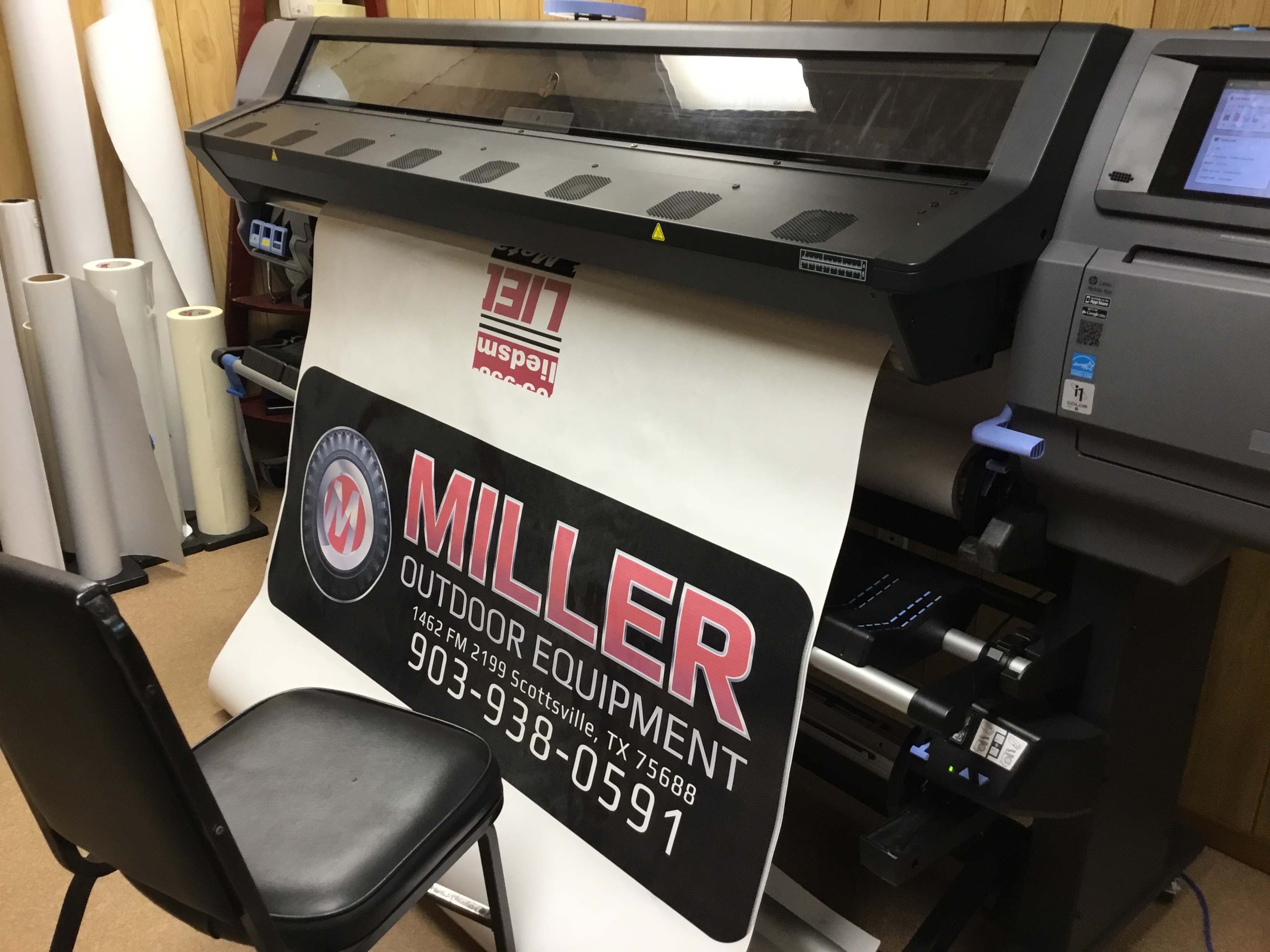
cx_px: 635
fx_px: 1137
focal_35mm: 31
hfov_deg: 58.4
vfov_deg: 45.4
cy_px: 476
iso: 80
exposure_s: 1/30
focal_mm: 3.3
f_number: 2.4
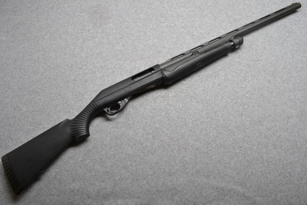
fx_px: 230
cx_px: 154
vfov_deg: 47.9
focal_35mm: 27
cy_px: 102
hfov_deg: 67.4
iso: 200
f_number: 10
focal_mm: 18
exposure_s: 1/200
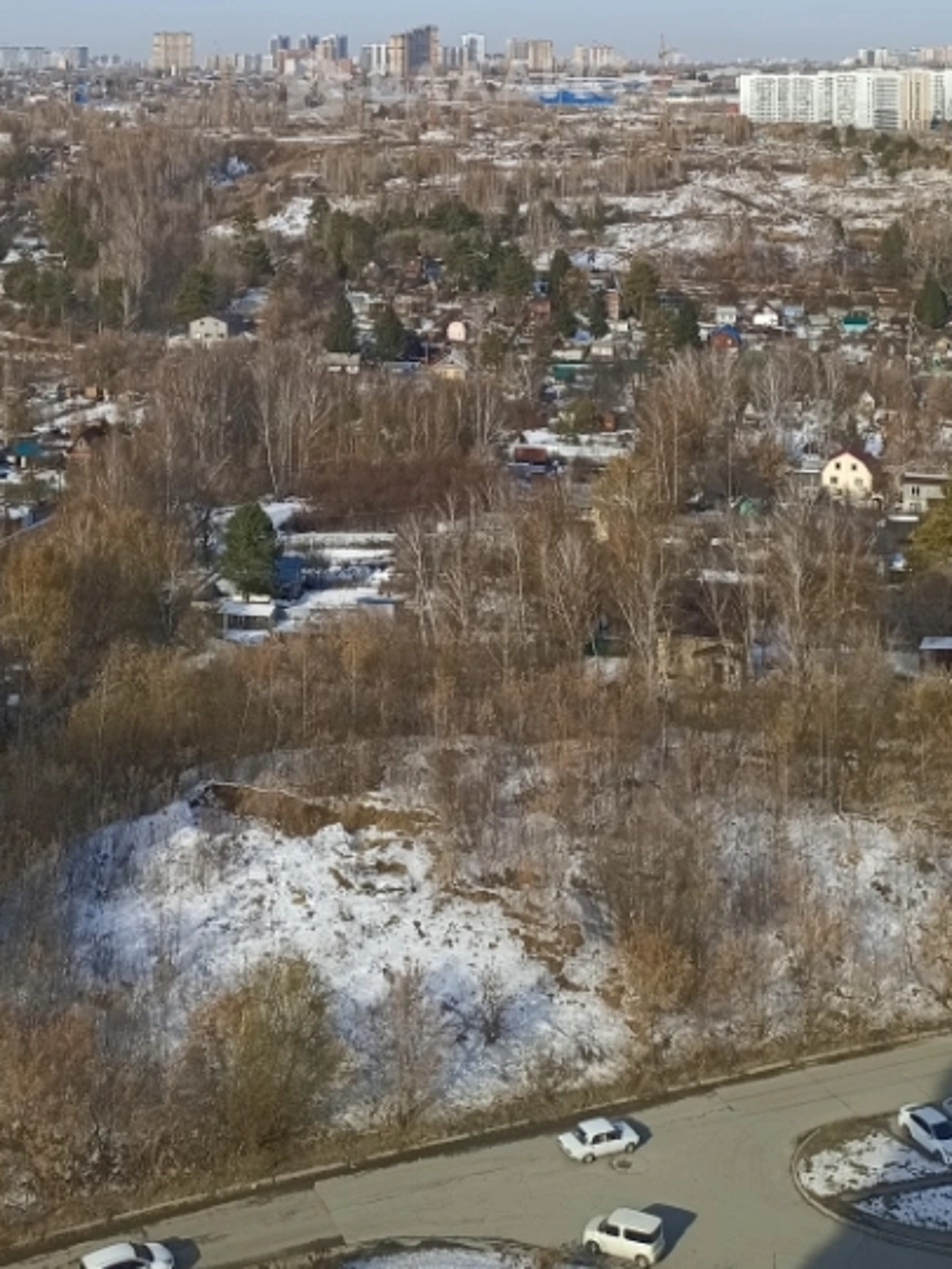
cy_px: 80
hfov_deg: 29.1
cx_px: 454
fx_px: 1833
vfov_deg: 35.5
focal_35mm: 50
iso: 100
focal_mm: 4.74
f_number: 1.79
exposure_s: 1/638
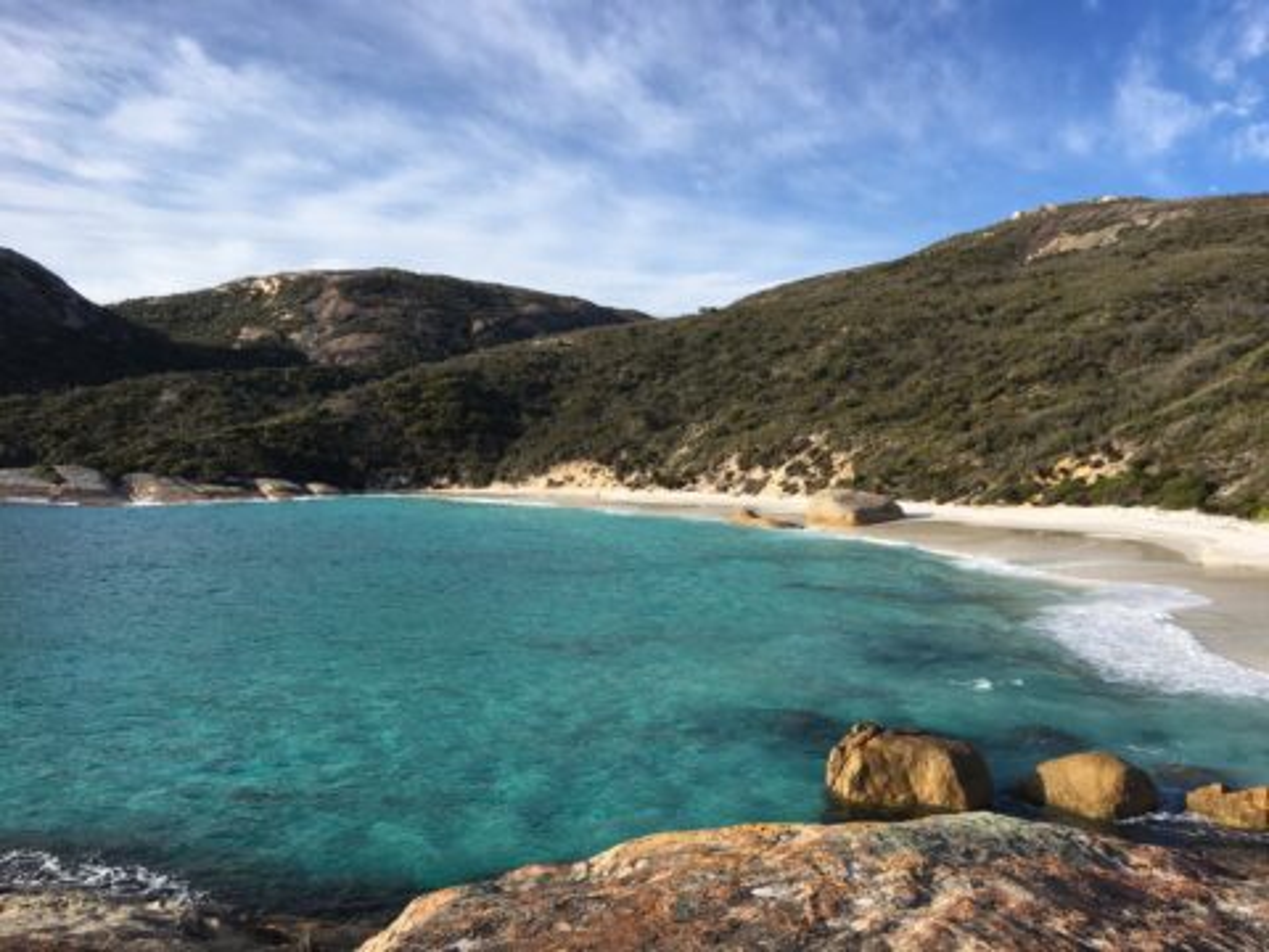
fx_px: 1063
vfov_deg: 48.2
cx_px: 634
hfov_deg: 61.7
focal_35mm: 29
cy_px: 476
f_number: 2.2
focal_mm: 4.15
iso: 25
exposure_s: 1/1282
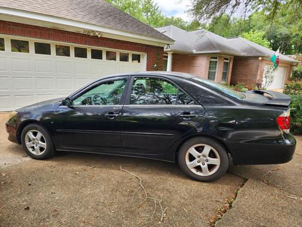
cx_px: 151
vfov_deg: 58.9
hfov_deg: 73.9
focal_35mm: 23
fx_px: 201
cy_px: 114
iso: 40
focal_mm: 6.4
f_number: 1.8
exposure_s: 1/180
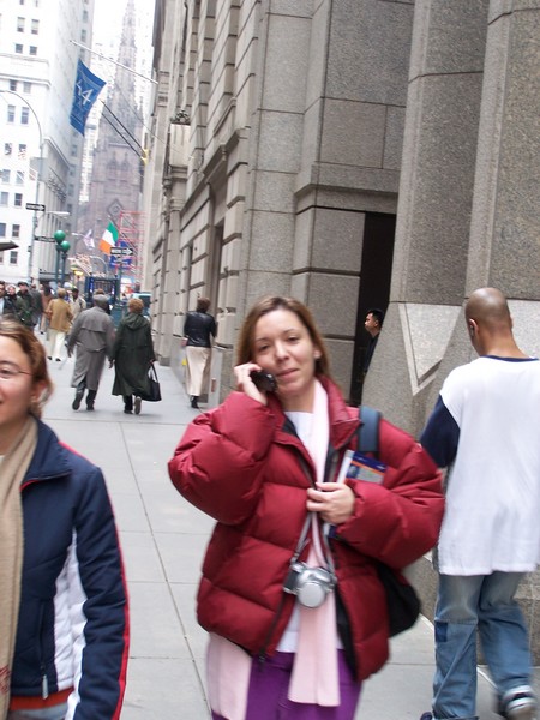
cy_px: 360
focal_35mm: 64
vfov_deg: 30.3
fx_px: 1331
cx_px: 270
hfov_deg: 22.9
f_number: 3.2
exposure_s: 1/40
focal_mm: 10.7
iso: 100
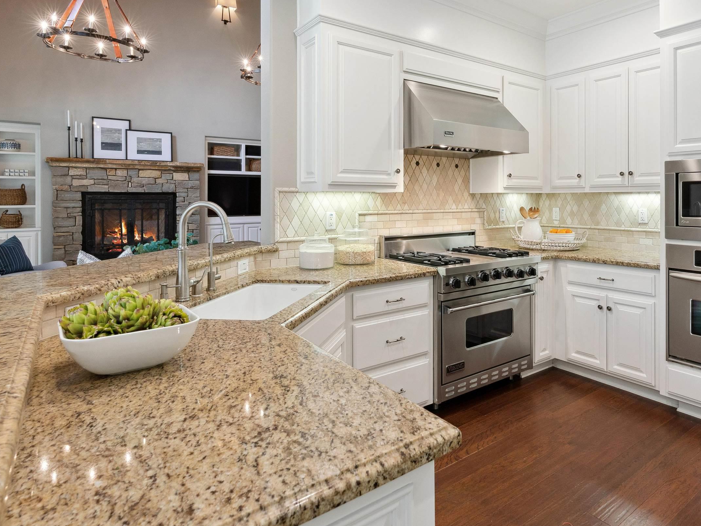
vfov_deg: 60.2
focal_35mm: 22
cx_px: 429
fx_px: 446
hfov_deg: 75.3
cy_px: 196
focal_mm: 16
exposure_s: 1/10
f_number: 9
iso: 320
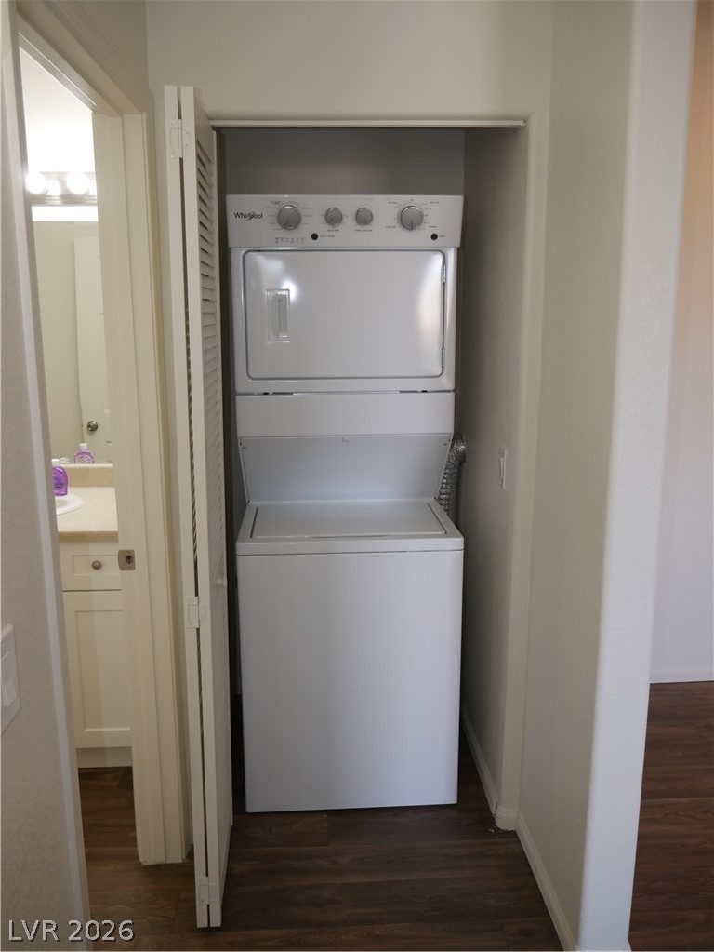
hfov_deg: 49.8
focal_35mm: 28
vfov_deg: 63.4
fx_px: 770
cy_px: 476
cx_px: 357
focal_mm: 14
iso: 320
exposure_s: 1/50
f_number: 3.5
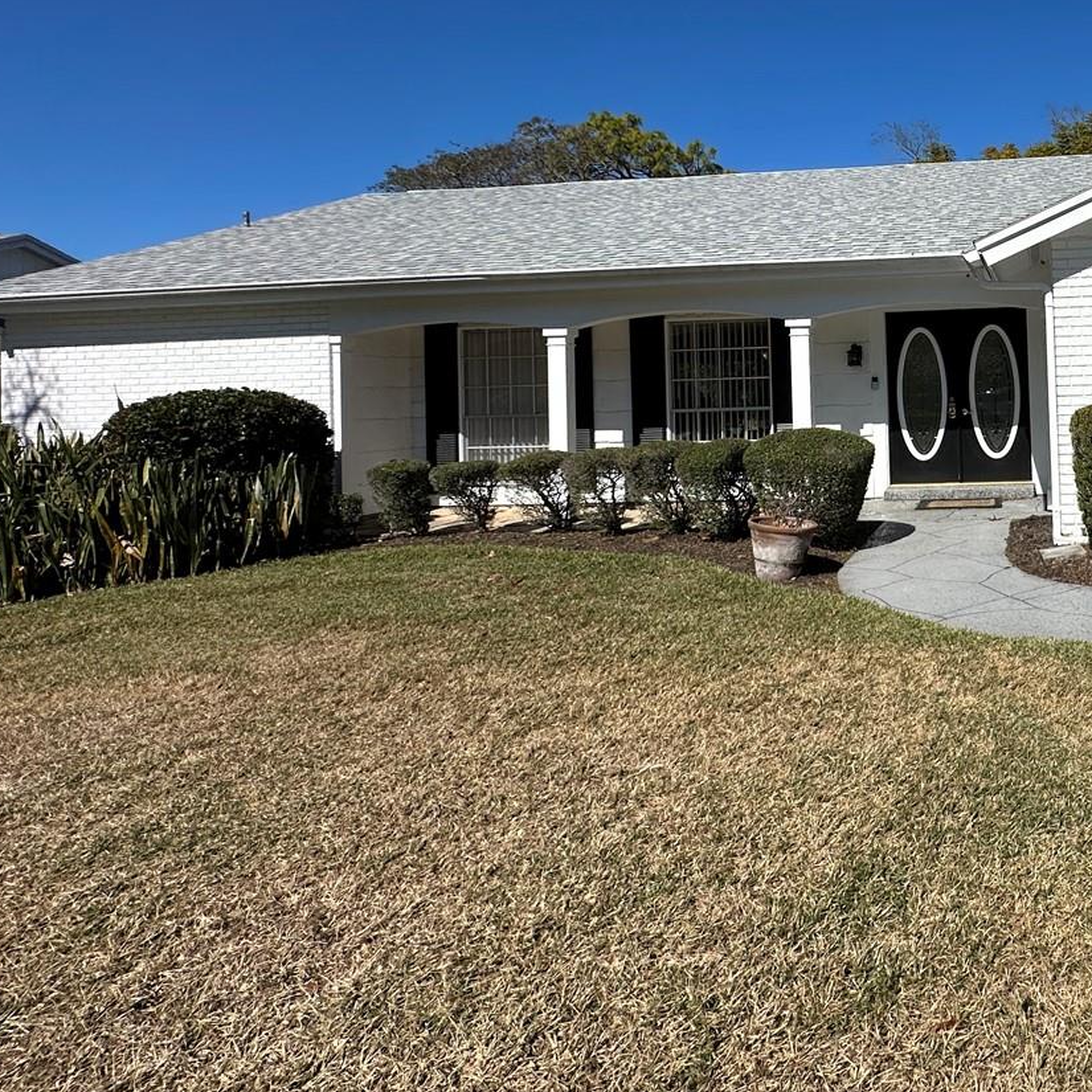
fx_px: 857
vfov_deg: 63.4
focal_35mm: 24
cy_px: 365
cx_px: 977
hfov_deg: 56.4
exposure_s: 1/5814
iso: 50
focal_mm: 2.22
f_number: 2.2
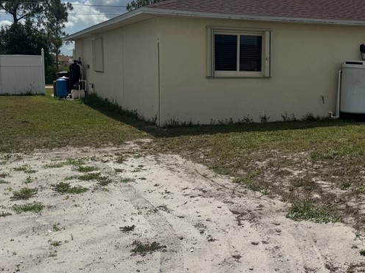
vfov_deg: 29.6
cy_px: 122
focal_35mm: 49
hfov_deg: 38.4
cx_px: 247
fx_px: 516
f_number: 1.78
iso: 80
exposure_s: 1/12346
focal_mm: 6.76
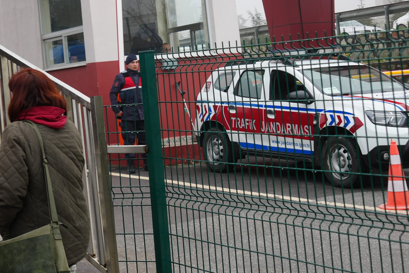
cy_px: 0
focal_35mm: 84
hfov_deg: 23.5
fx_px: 954
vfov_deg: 15.9
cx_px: 40
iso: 100
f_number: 5
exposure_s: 1/80
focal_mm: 34
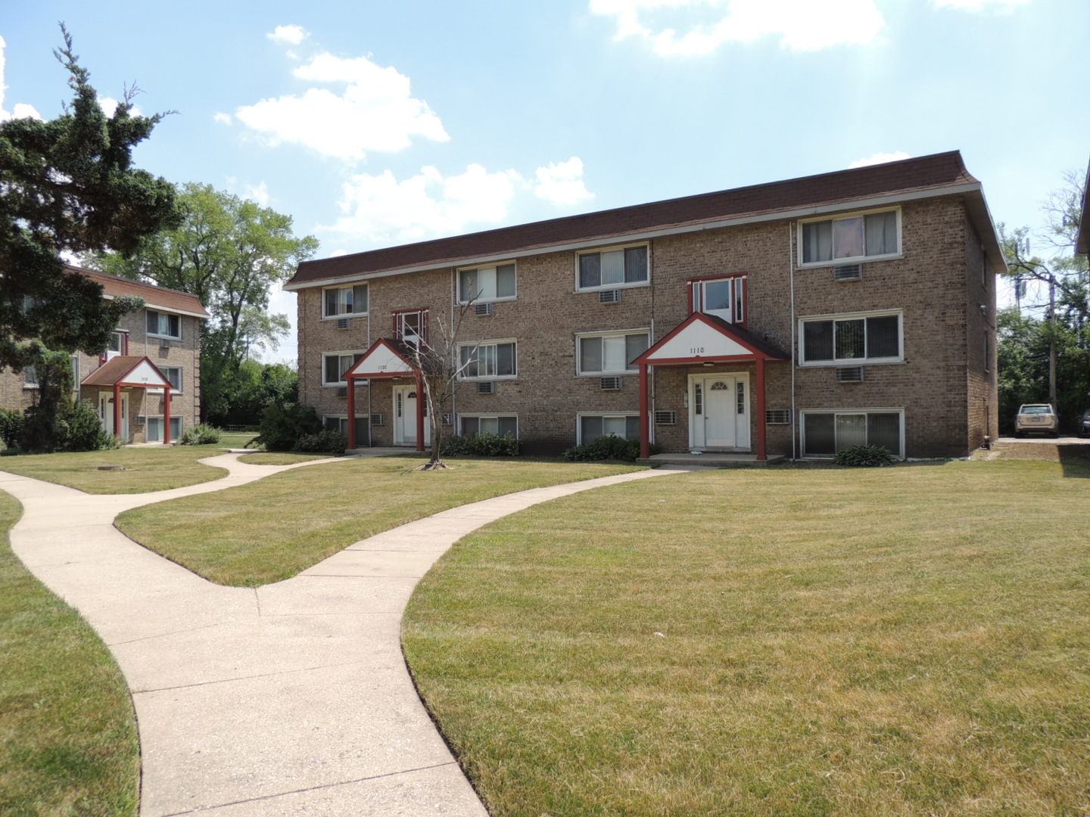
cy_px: 408
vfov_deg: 56.8
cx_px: 545
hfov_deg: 71.6
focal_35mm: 24
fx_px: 756
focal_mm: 4.3
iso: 100
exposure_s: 1/1000
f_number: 3
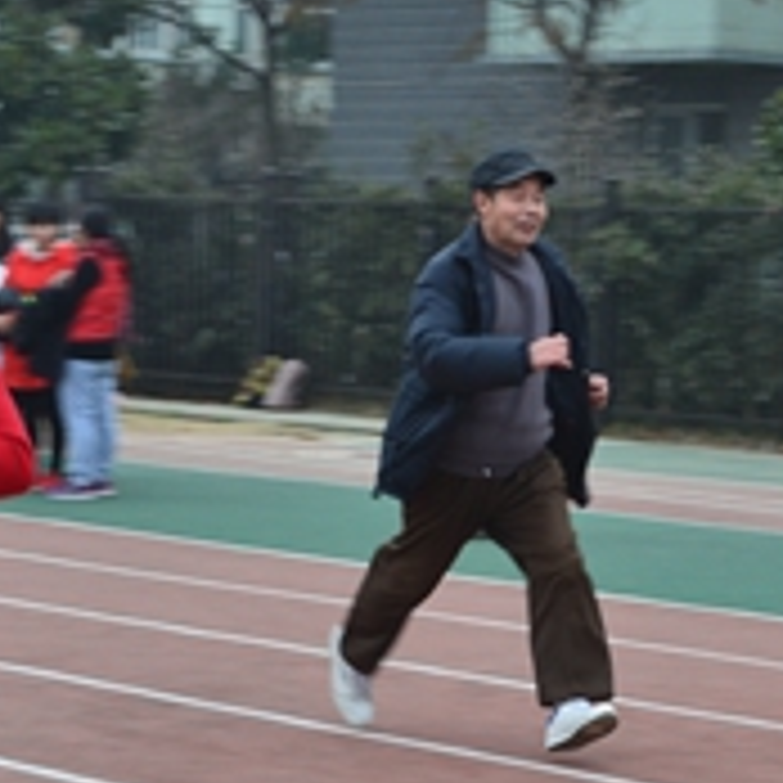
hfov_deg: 10.6
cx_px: 454
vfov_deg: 10.6
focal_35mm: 165
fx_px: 4228
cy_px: 515
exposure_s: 1/100
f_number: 9
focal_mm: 45
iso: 400
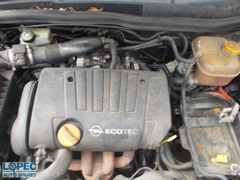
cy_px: 90
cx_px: 120
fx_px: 180
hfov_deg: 67.3
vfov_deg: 53.1
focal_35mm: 26
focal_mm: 4.6
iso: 80
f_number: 3.2
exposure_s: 1/25
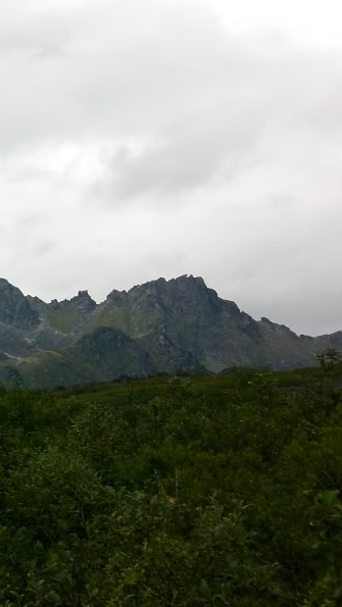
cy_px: 303
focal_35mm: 167
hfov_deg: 7.2
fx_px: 2690
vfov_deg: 12.9
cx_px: -30
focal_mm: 18.9
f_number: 8.4
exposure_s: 1/80
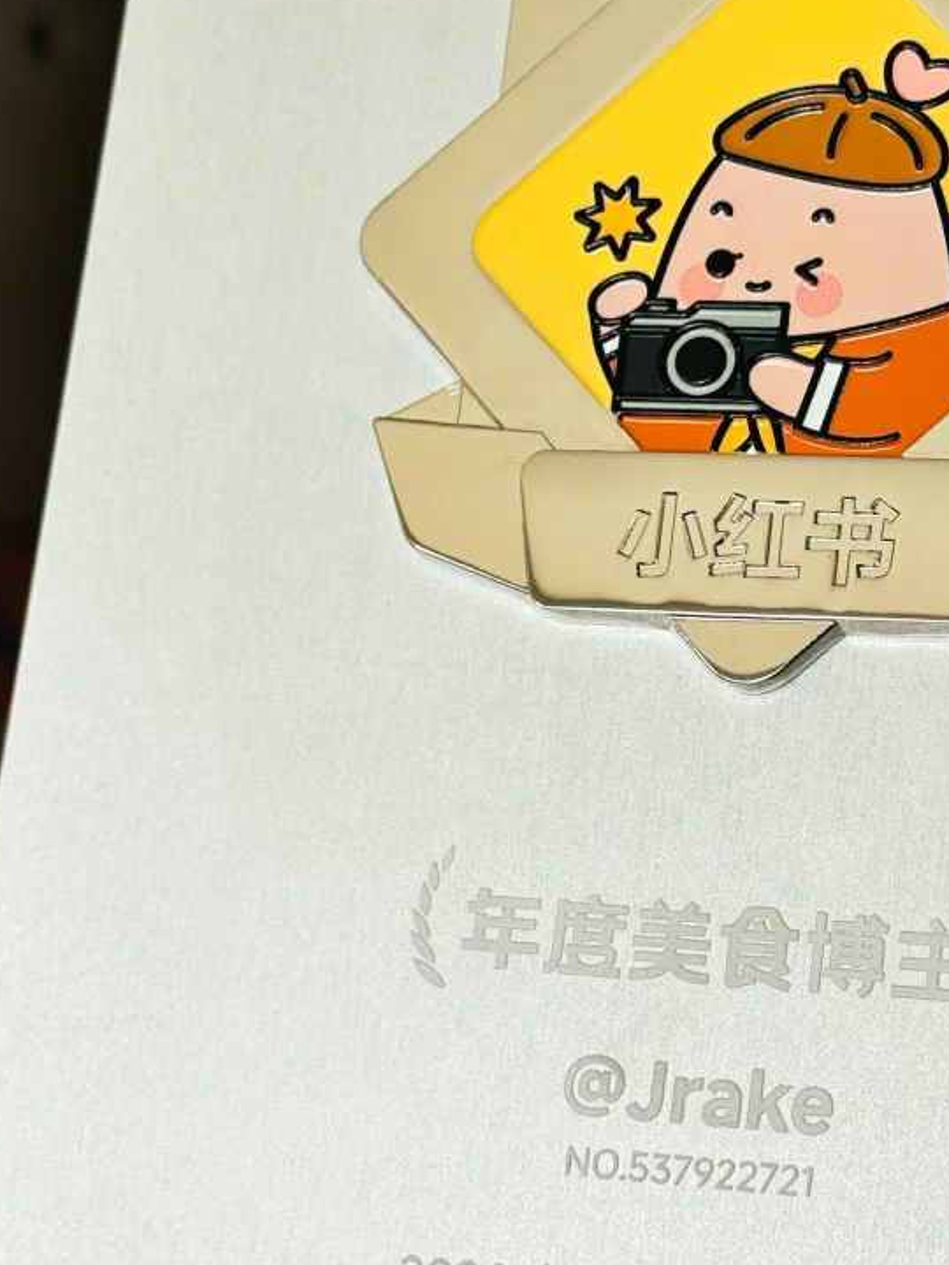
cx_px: 698
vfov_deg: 20.4
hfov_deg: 15.3
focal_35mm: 96
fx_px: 3509
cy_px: 705
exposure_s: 1/810
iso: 64
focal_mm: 6.76
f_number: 1.78
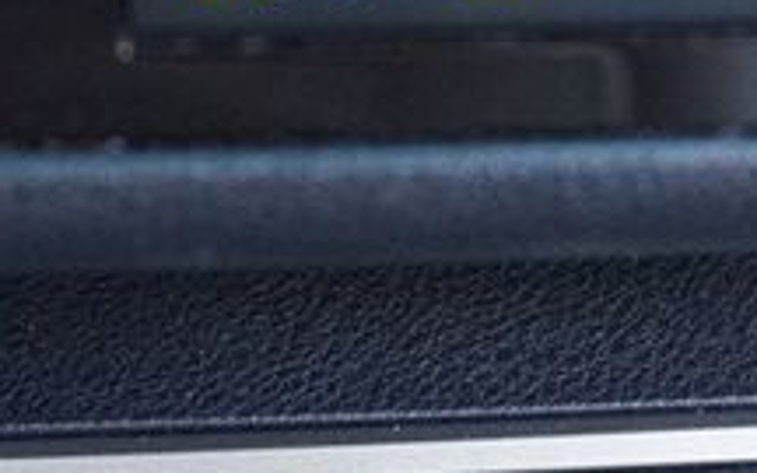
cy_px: 424
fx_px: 3177
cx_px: 386
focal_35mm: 154
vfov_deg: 8.5
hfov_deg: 13.6
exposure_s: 1/50
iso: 3200
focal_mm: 34
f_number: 5
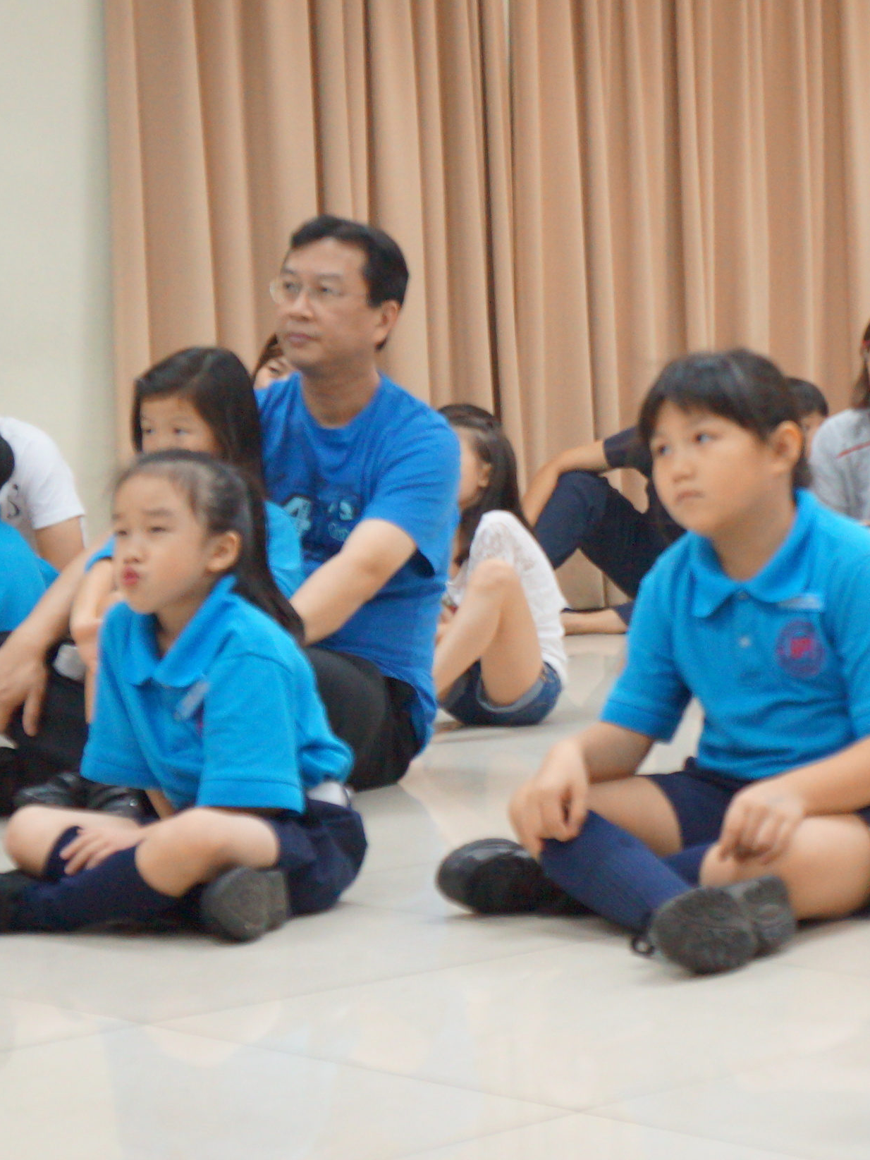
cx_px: 677
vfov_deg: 21.8
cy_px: 584
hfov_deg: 16.4
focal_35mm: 90
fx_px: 3006
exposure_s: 1/125
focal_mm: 41
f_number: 4.5
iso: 3200
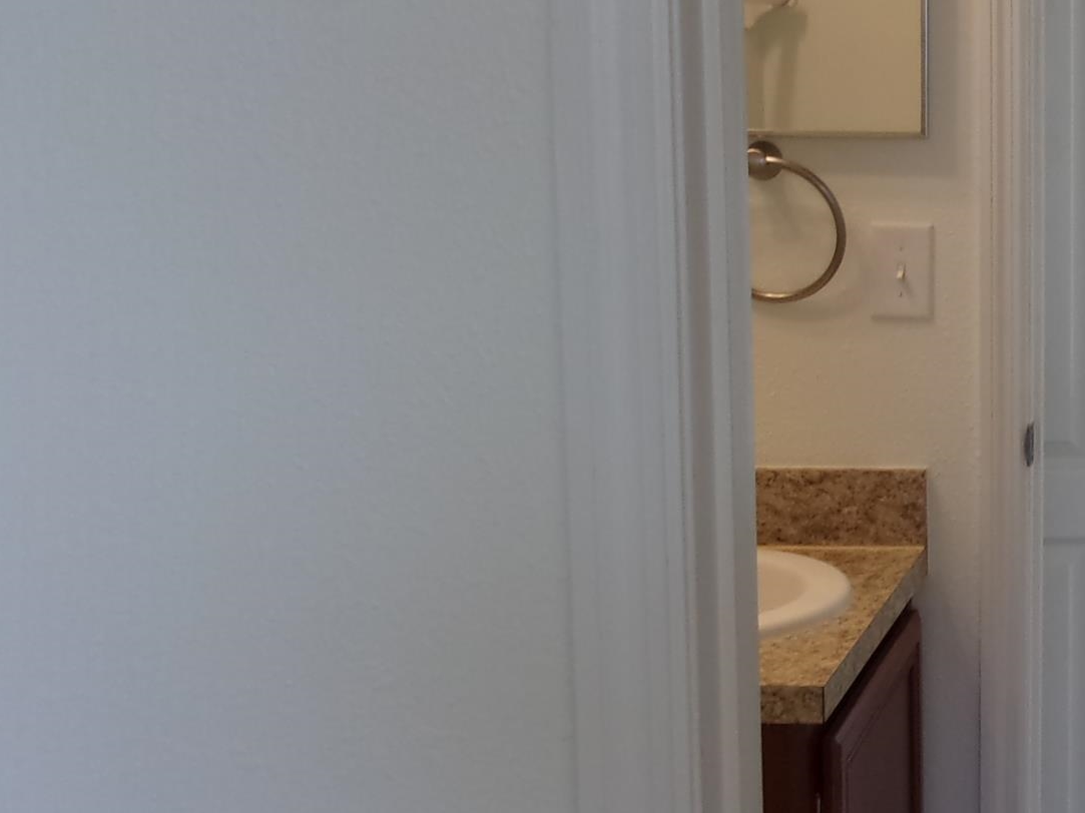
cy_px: 347
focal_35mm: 67
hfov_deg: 26.0
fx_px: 2100
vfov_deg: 21.9
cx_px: 1294
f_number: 3.9
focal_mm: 5.1
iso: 116
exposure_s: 1/34
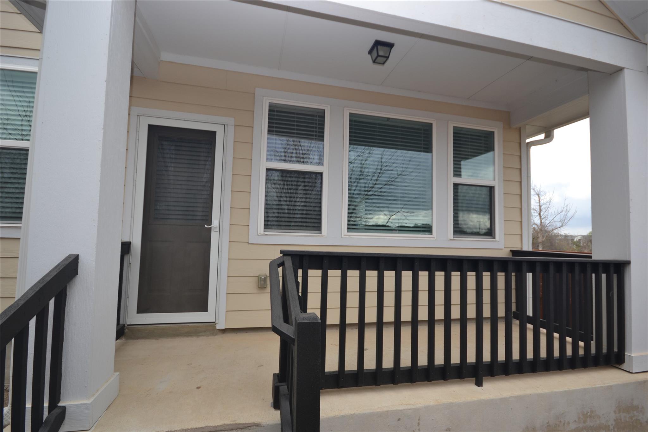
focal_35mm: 15
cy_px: 216
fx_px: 270
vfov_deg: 77.3
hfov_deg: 100.4
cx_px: 324
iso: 220
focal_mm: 10
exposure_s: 1/125
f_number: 5.6
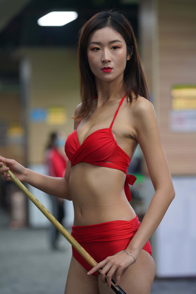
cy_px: 147
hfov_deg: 10.2
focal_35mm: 135
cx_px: 98
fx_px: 1102
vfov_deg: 15.2
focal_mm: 135
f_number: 3.2
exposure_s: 1/200
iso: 1250
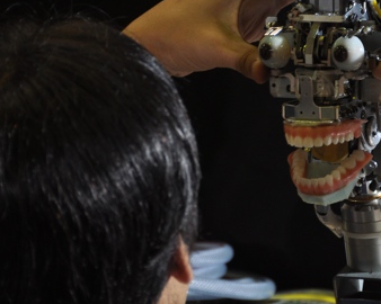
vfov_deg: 3.1
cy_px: 119
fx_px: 5635
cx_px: 229
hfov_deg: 3.9
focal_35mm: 500
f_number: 5.6
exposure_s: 1/80
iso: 400
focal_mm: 200
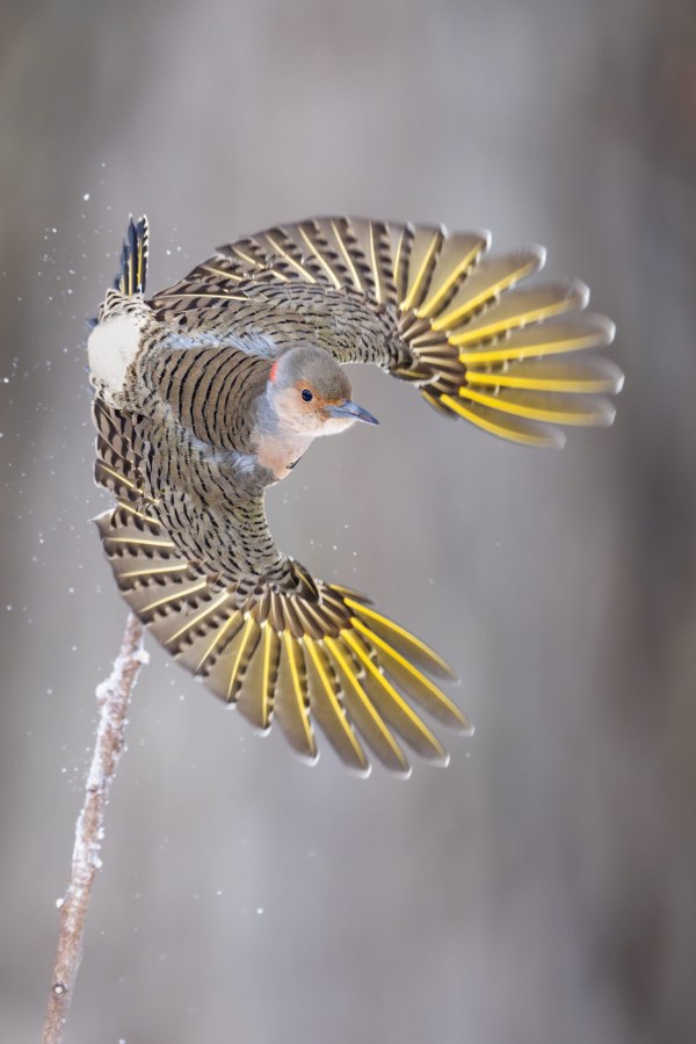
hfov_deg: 2.3
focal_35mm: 600
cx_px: 348
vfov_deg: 3.4
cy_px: 522
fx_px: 17399
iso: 4000
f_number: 4
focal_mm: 600
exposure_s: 1/3200
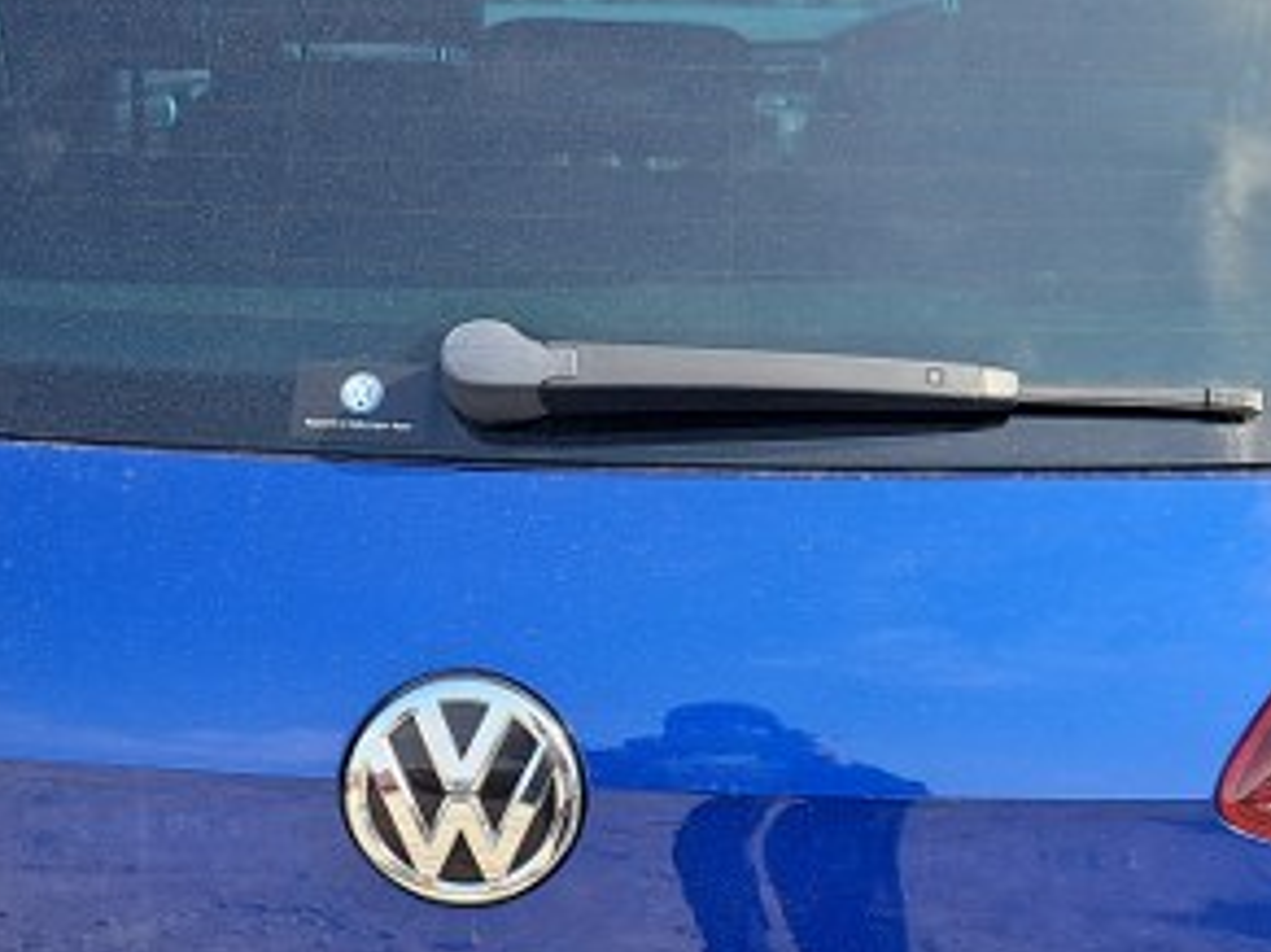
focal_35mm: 66
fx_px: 2422
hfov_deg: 29.4
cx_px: 611
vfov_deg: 22.1
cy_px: 673
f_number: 1.8
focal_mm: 5.23
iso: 50
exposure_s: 1/407
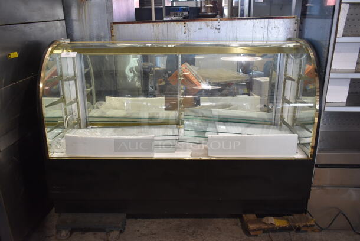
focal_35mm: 30
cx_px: 180
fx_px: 300
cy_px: 120
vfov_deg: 43.7
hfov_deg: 61.9
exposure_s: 1/60
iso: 800
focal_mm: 20
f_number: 5
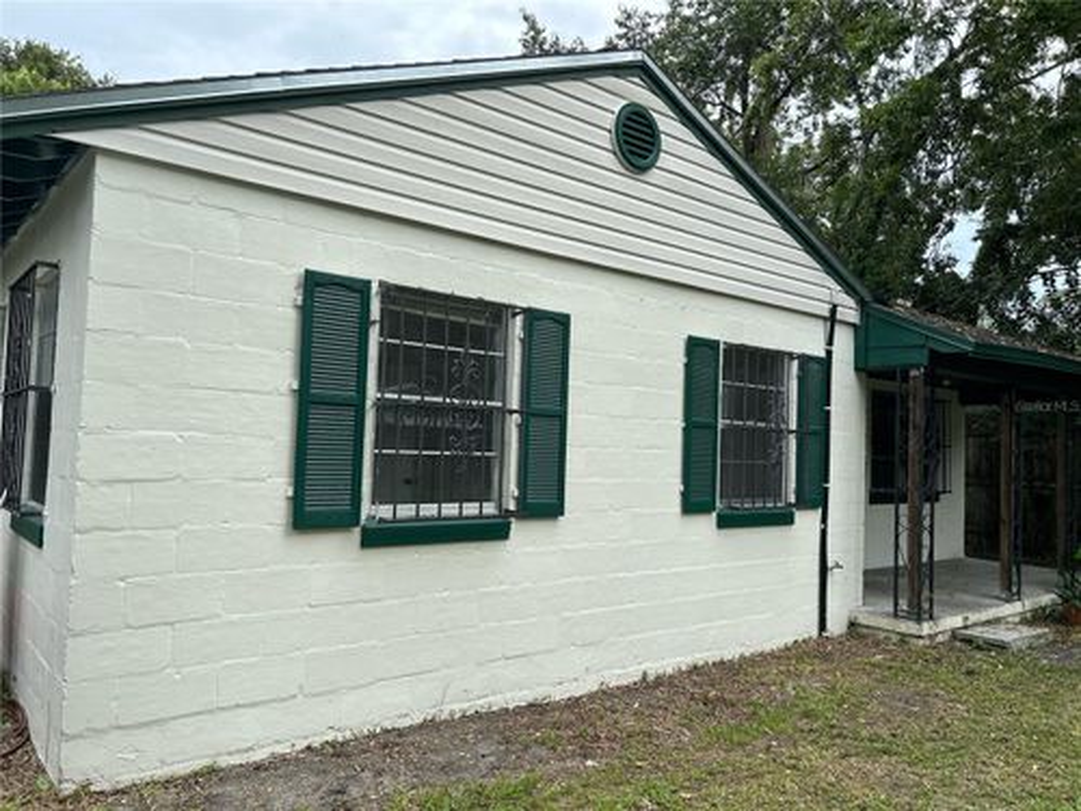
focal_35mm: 26
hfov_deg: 67.3
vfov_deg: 53.1
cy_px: 406
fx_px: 812
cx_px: 540
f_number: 1.5
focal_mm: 5.7
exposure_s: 1/1808
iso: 50
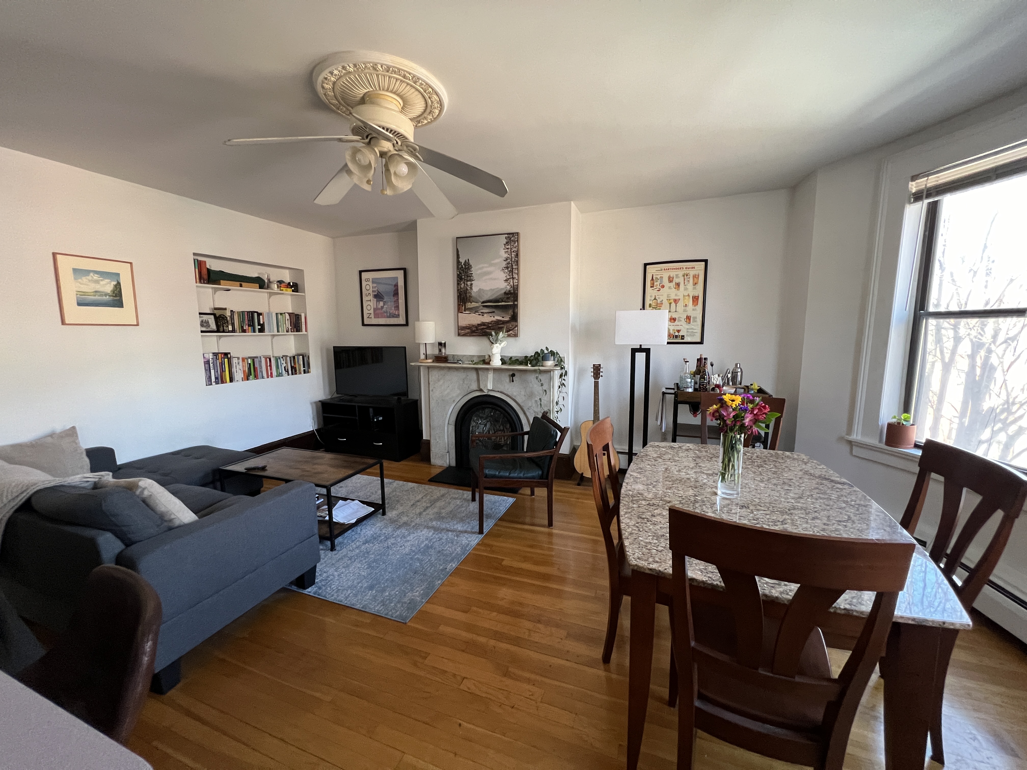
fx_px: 386
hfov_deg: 106.2
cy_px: 385
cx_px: 514
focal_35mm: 13
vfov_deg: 89.9
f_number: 1.8
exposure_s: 1/60
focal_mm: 1.57
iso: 320
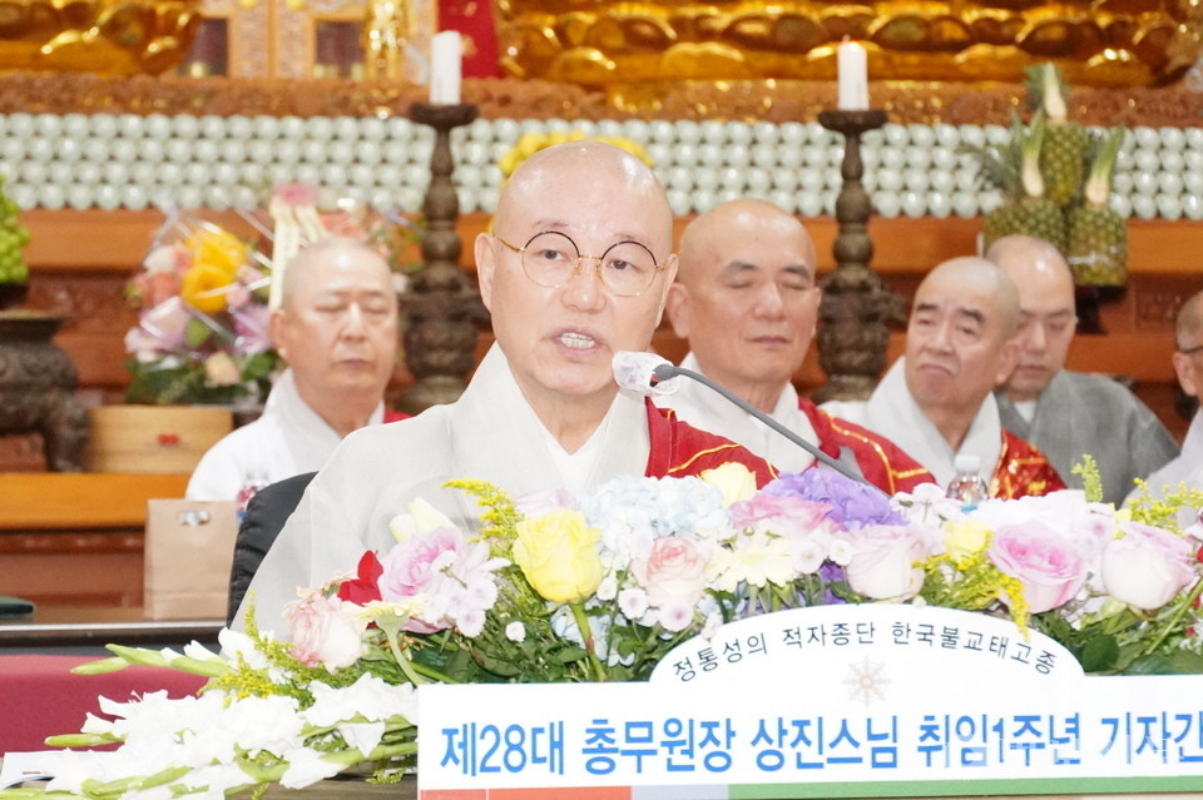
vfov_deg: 12.3
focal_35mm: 111
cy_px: 400
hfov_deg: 18.4
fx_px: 3707
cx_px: 602
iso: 8000
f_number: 5.6
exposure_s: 1/125
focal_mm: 74
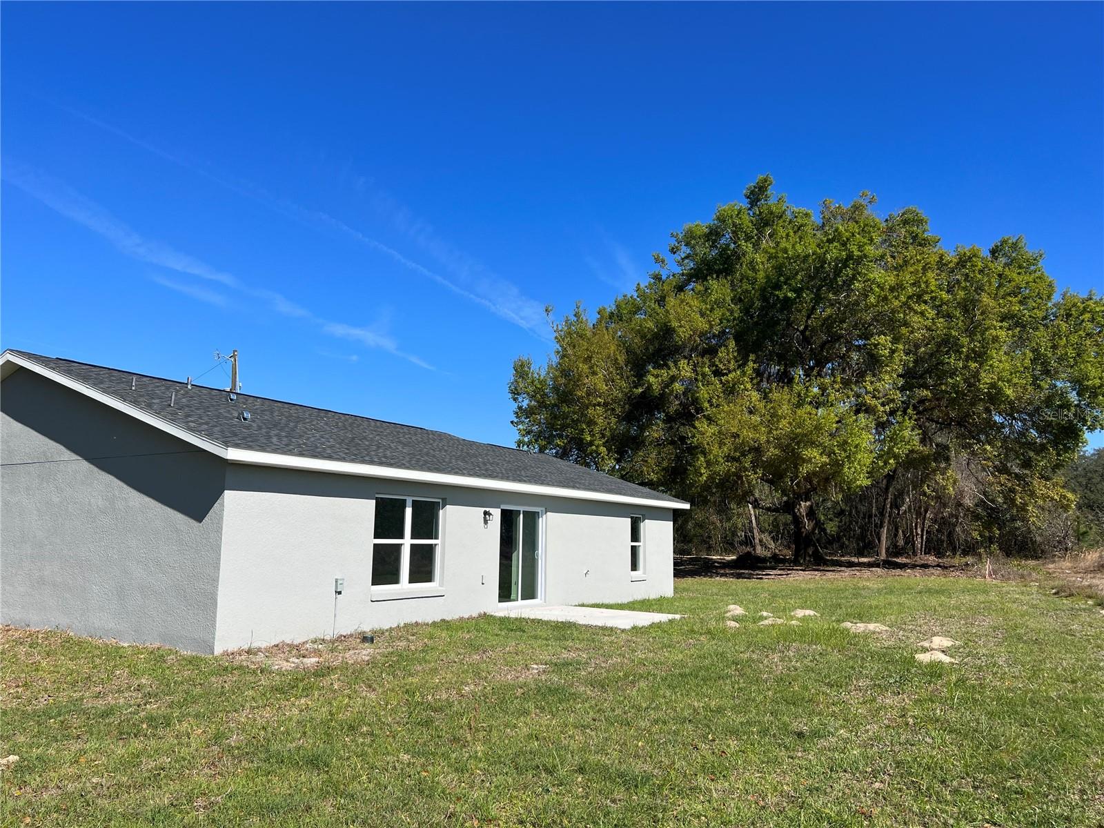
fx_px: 829
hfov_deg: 67.3
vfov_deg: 53.1
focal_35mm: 26
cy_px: 414
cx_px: 552
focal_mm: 5.7
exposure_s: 1/4630
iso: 50
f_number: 1.5
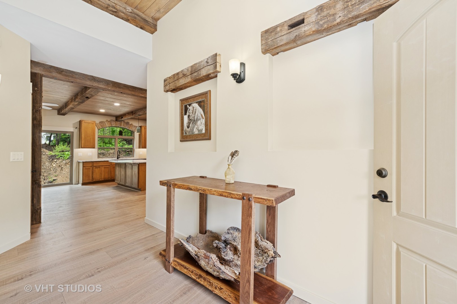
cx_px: 228
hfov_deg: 104.3
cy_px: 152
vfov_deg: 81.2
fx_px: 178
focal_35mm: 14
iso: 200
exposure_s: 1/15
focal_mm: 14
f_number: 8
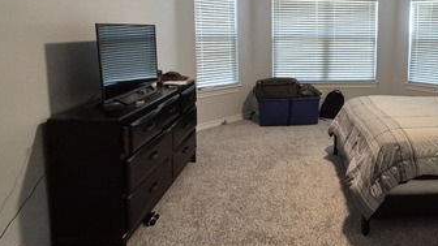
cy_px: 62
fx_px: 314
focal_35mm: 27
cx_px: 328
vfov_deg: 41.7
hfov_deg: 65.6
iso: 640
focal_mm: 1.74
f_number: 2.2
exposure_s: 1/60
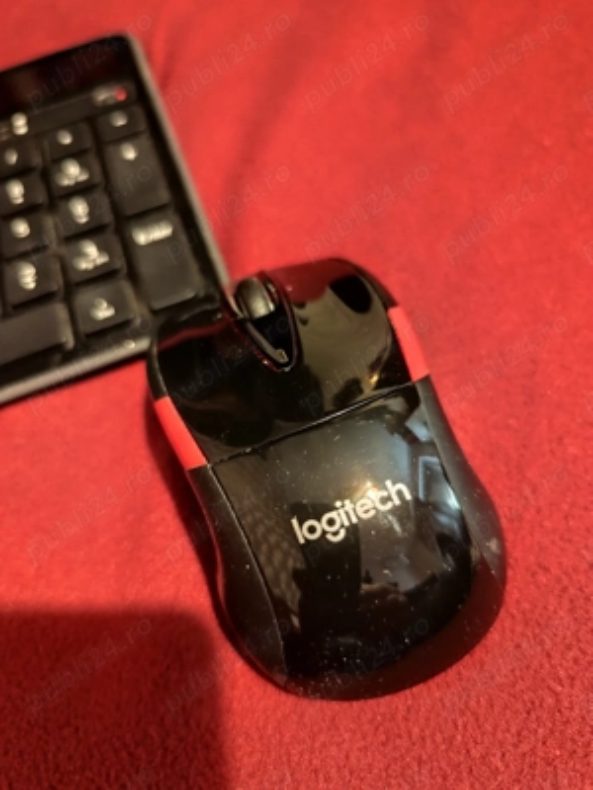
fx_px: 525
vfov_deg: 73.9
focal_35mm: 23
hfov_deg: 58.9
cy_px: 395
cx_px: 296
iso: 5000
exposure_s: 1/13.3
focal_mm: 6.14
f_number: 1.65
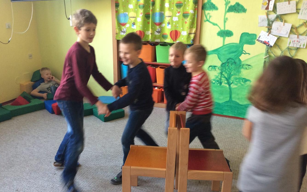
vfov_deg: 37.2
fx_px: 284
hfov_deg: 56.7
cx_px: 154
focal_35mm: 34
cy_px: 104
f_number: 2.4
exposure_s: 1/25
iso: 64
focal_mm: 3.3
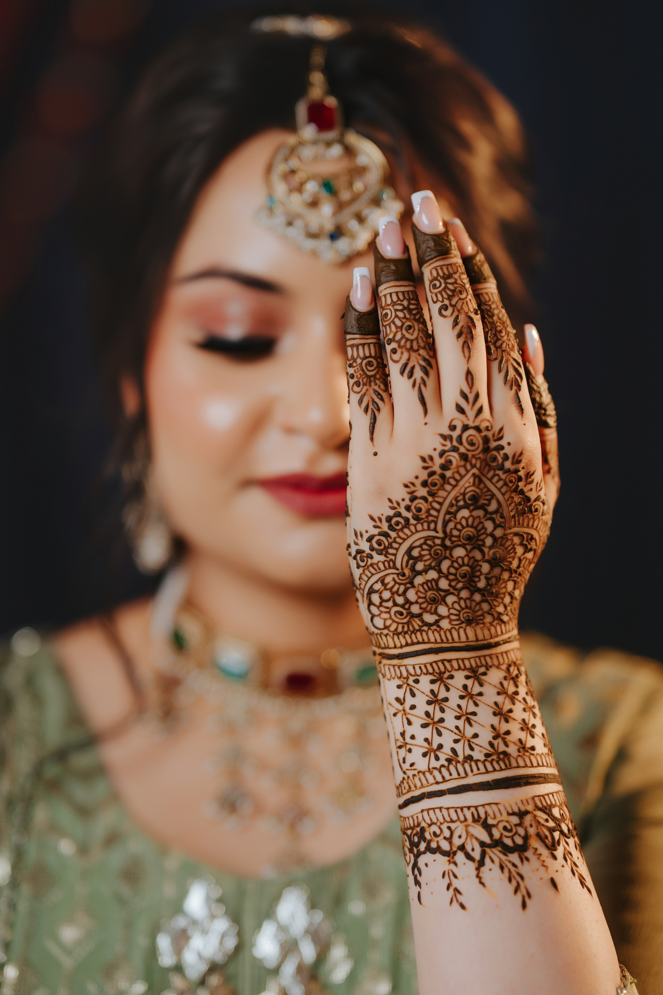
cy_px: 498
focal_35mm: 85
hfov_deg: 16.1
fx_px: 2348
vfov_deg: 23.9
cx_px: 332
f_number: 1.6
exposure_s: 1/200
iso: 250
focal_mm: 85
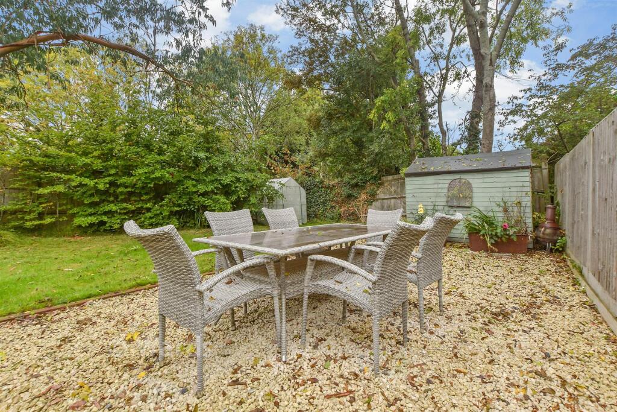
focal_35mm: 15
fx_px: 257
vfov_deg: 77.3
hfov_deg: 100.4
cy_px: 206
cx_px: 308
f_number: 8
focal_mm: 10
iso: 250
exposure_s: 1/50
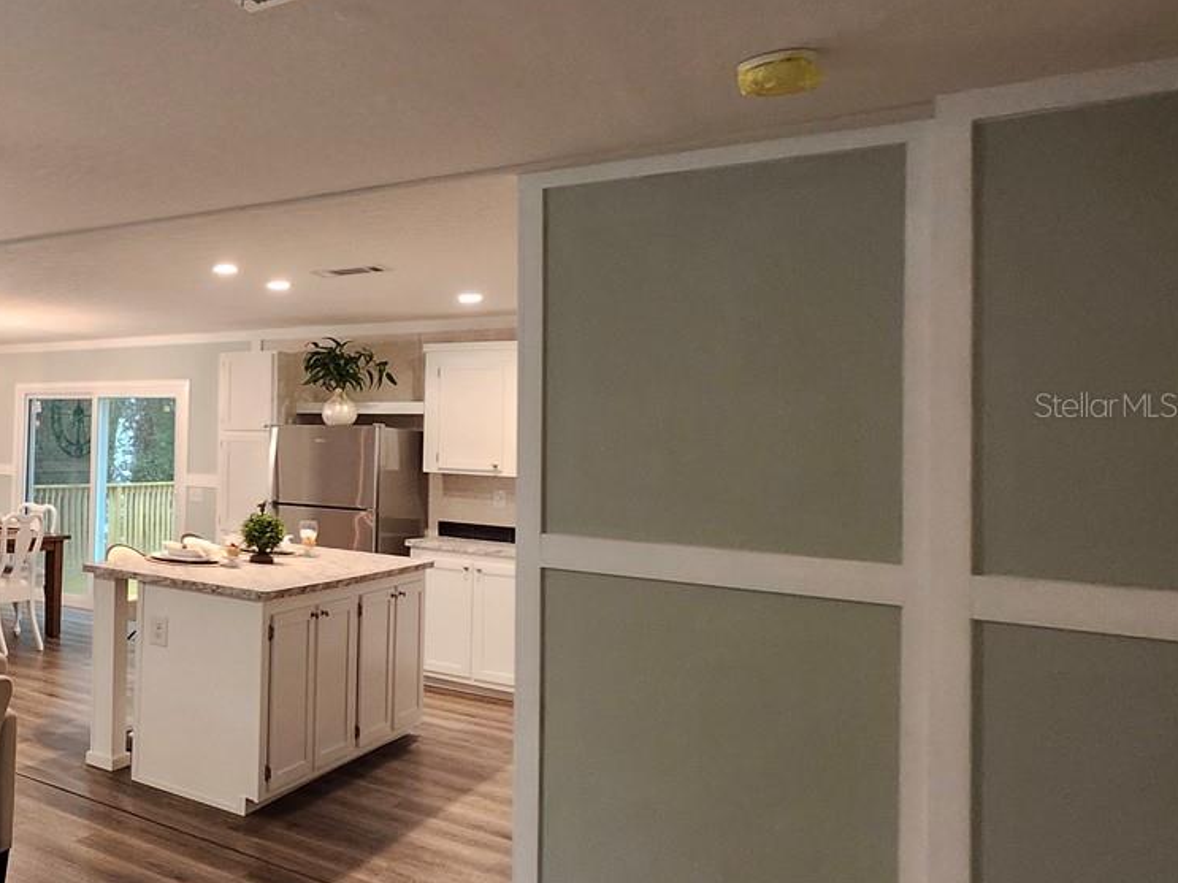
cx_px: -84
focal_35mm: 28
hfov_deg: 47.9
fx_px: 953
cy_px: 404
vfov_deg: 49.7
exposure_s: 1/30
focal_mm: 1.74
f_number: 2.2
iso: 320
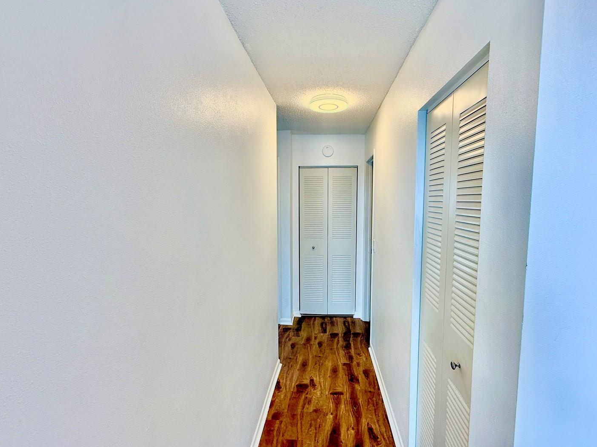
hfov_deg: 94.4
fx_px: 276
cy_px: 224
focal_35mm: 16
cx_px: 317
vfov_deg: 78.1
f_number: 2.2
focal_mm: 2.22
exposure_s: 1/120
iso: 64
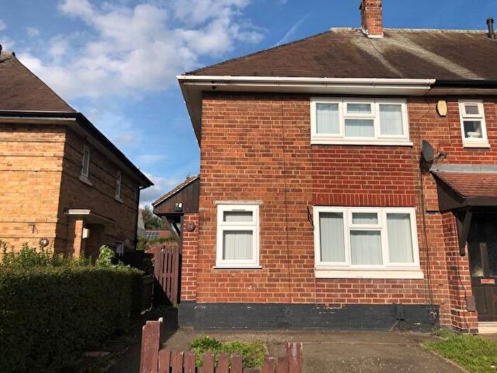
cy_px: 186
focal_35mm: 28
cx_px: 248
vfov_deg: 49.7
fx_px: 402
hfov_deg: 63.4
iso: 25
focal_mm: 3.99
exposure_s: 1/3003
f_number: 1.8
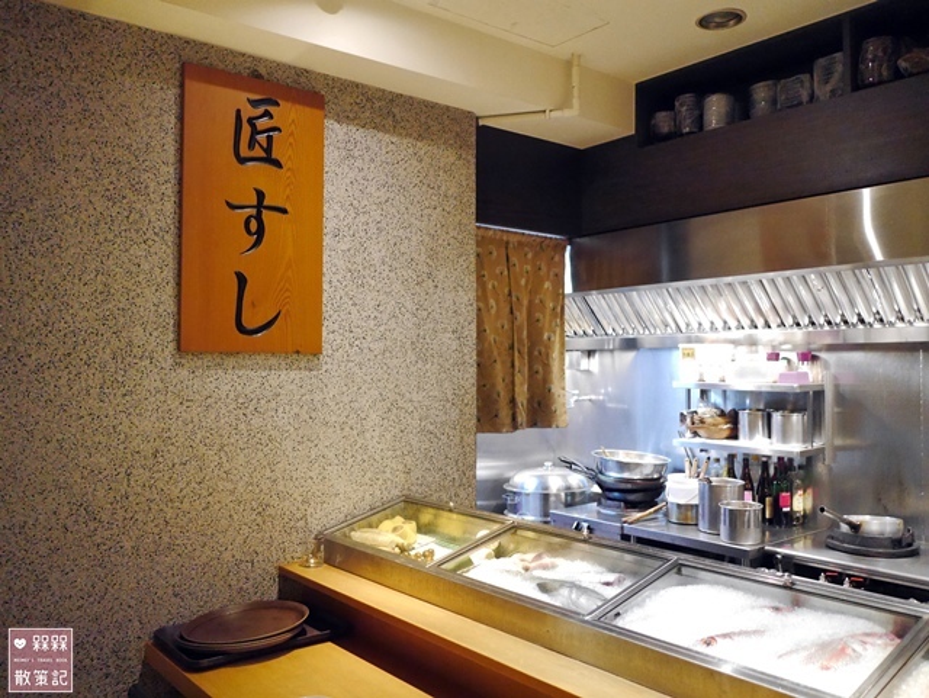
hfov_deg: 59.9
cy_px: 349
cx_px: 464
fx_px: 806
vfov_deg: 46.9
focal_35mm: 30
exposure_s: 1/60
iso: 3200
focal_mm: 15
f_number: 1.7
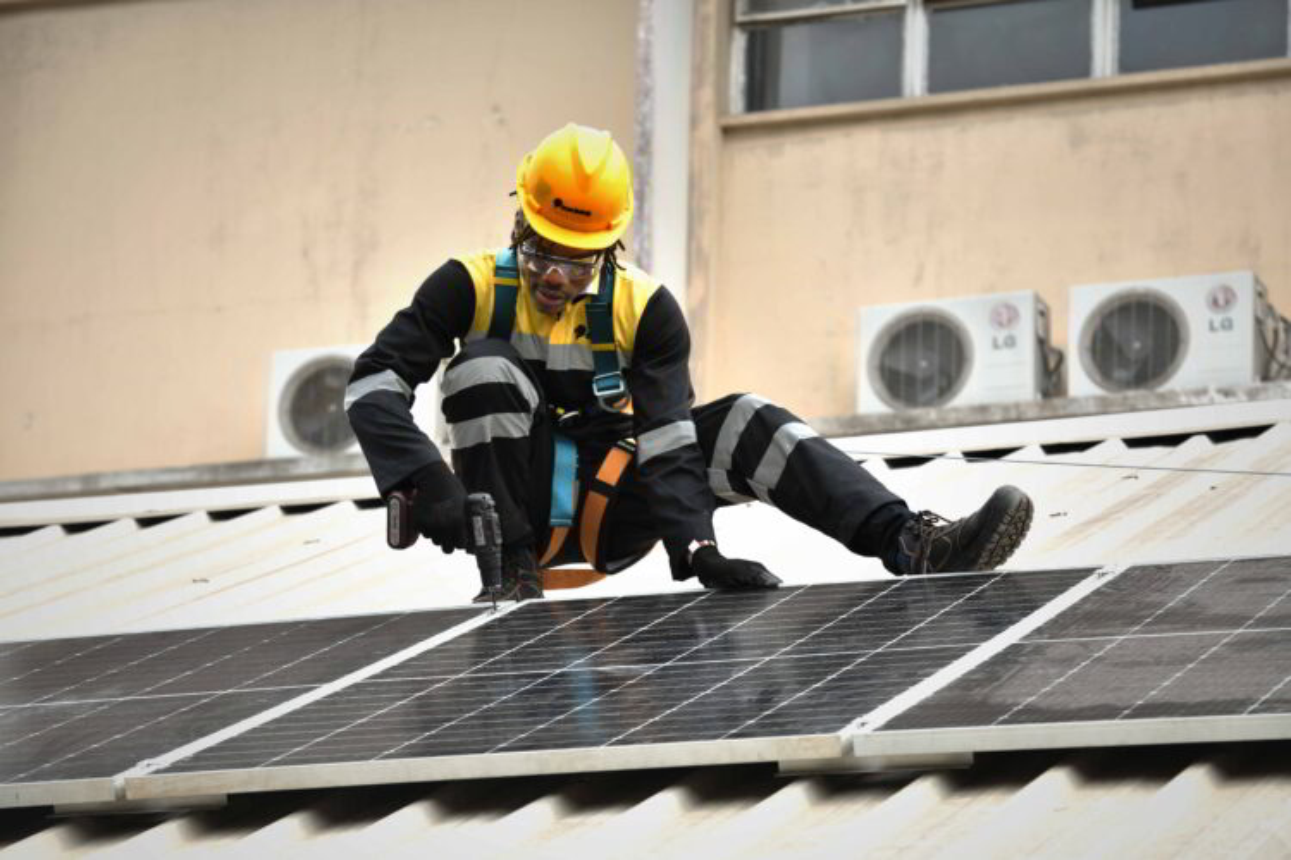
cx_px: 646
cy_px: 430
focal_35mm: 150
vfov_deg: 9.1
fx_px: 5379
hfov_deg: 13.7
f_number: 8
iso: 250
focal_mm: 150
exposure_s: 1/160
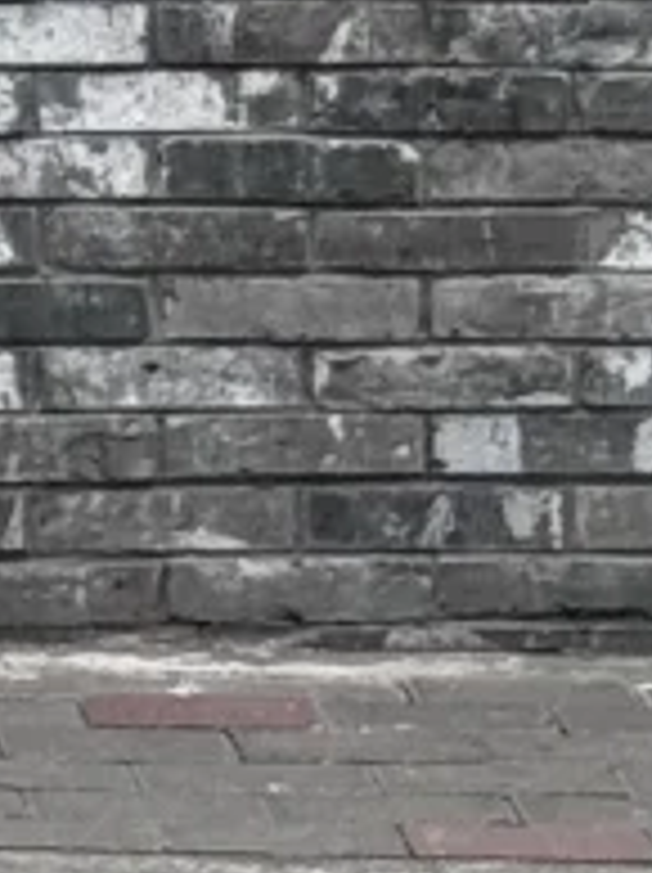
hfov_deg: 4.1
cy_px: -1179
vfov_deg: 5.4
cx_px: -1012
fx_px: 8985
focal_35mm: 357
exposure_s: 1/199
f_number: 1.78
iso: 64
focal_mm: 6.76
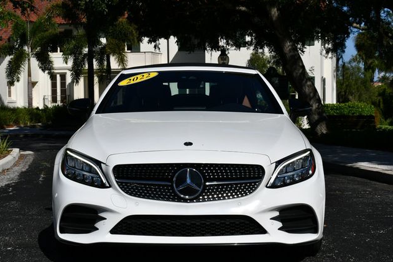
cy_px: 132
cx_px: 195
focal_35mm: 77
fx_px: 841
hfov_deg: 26.3
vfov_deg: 17.7
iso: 100
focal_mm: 38
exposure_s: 1/500
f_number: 11
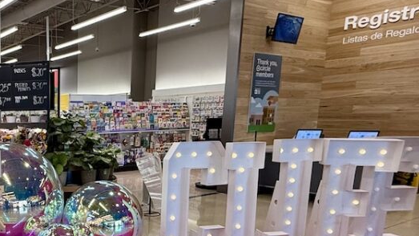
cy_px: 192
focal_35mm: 35
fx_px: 389
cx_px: 29
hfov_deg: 49.3
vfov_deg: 32.7
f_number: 2.2
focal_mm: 2.22
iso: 160
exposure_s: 1/102
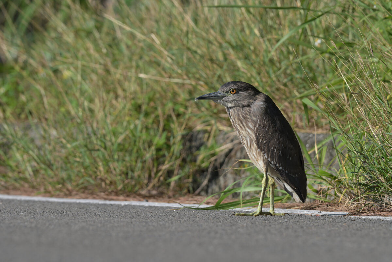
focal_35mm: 585
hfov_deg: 3.5
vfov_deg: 2.4
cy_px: 131
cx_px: 196
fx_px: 6370
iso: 320
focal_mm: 390
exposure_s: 1/1000
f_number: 8
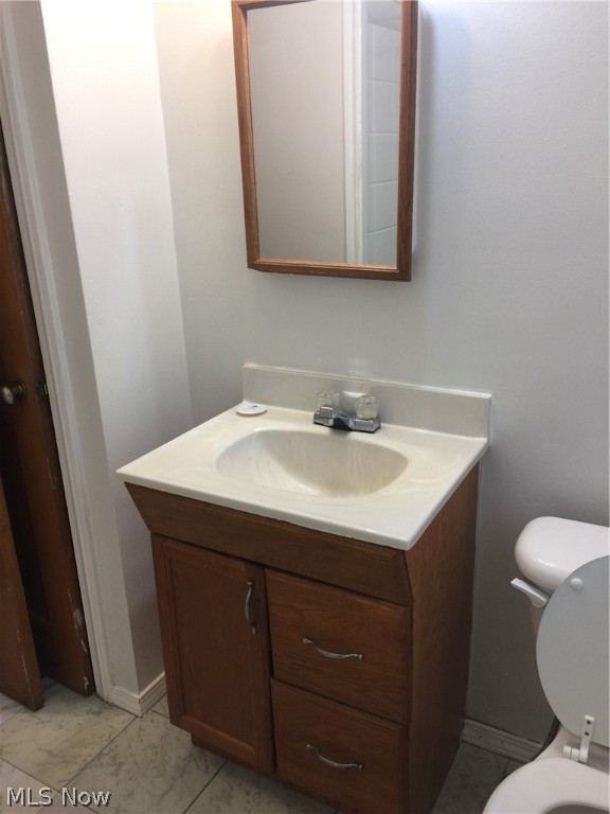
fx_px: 681
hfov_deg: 48.2
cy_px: 407
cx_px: 305
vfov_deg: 61.7
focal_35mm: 29
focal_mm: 4.15
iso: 32
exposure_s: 1/30
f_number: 2.2
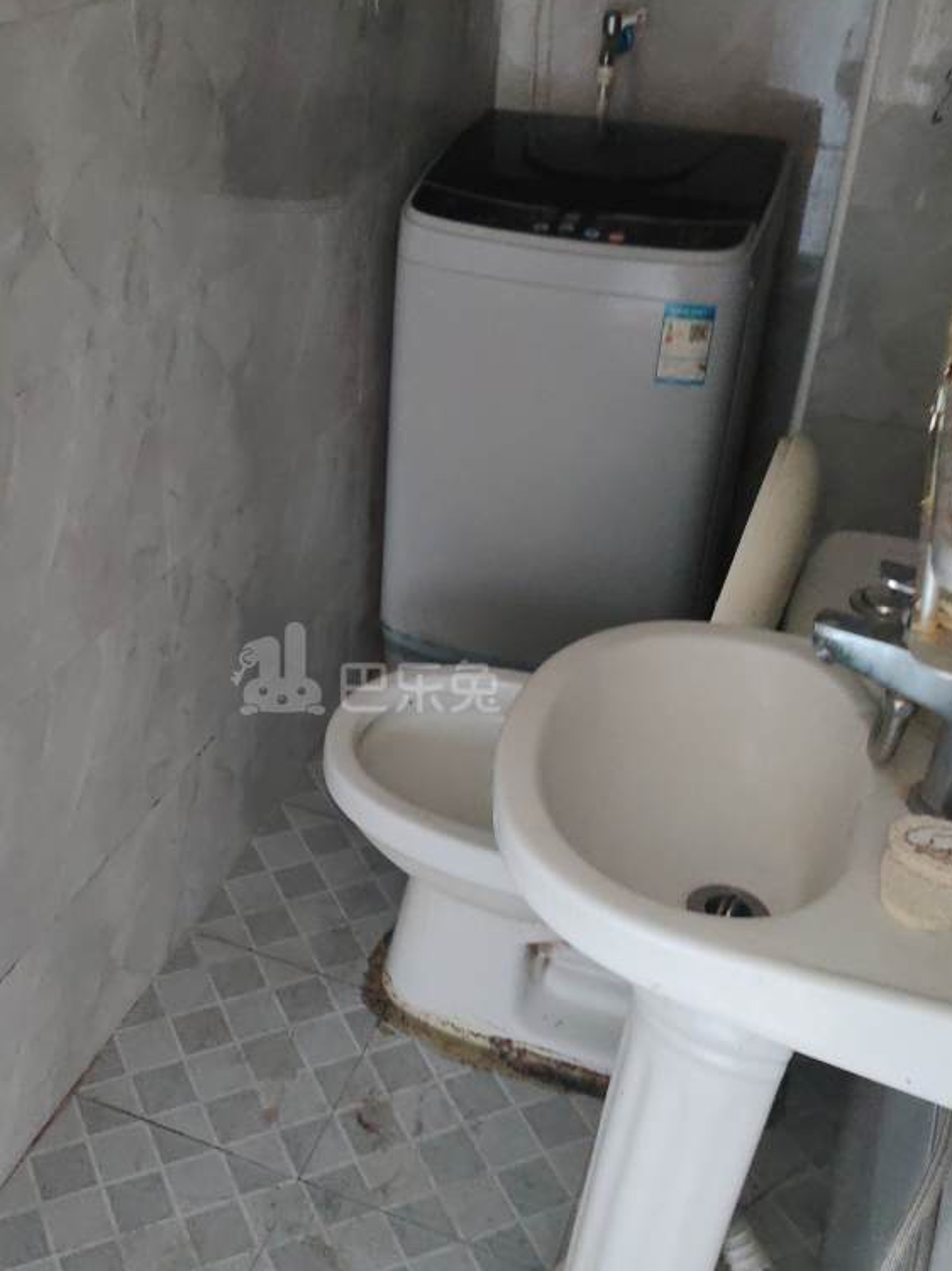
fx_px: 1358
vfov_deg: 50.1
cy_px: 670
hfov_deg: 38.4
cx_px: 366
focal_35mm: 37
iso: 2134
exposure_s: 1/33.3
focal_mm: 4.84
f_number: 1.88
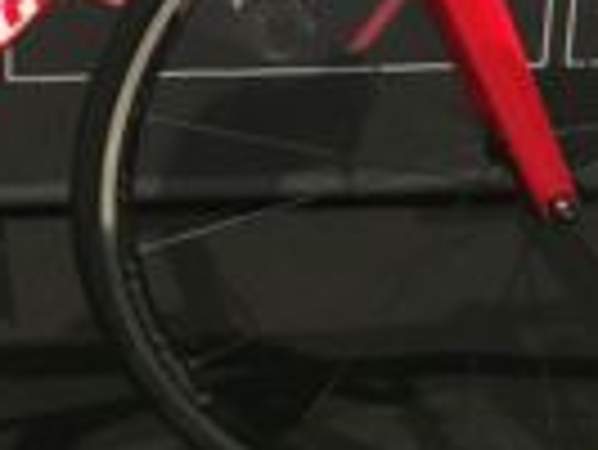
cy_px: -130
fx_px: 1504
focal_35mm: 87
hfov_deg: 21.1
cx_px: -99
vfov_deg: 16.1
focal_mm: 4.15
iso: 200
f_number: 2.2
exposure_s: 1/24
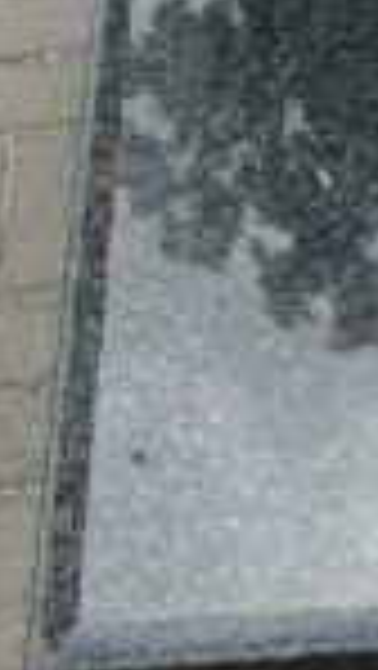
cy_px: -225
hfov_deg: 9.4
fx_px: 2188
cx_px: 688
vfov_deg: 16.4
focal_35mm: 123
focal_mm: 7.4
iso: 100
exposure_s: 1/200
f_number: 4
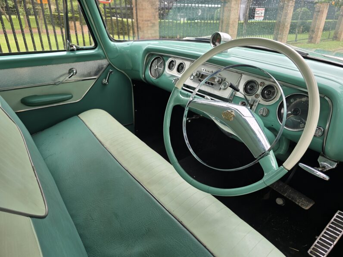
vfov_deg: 58.9
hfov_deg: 73.9
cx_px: 172
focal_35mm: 23
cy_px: 128
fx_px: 228
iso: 25
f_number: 1.7
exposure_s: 1/180
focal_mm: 6.3
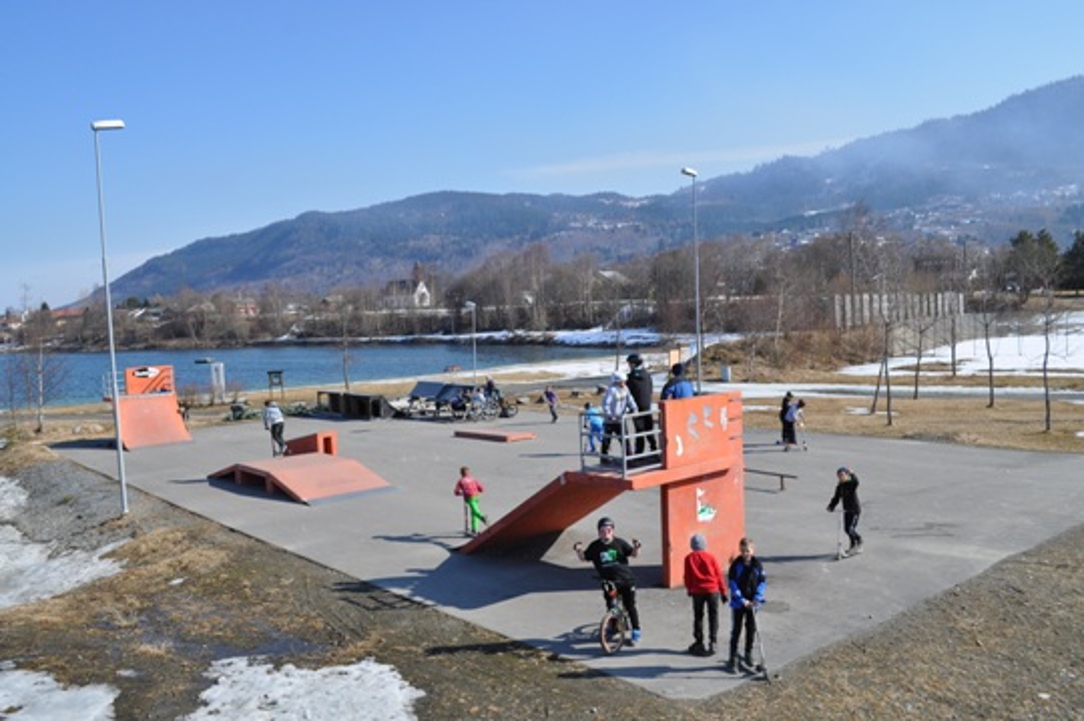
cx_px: 542
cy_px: 360
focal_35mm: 30
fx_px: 902
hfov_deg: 62.0
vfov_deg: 43.5
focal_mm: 20
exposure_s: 1/400
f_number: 10
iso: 200
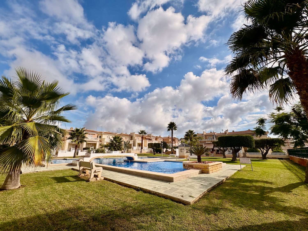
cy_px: 116
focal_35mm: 14
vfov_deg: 85.7
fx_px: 125
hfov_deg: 102.1
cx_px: 154
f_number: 2.2
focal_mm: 2.22
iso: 50
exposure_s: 1/5263
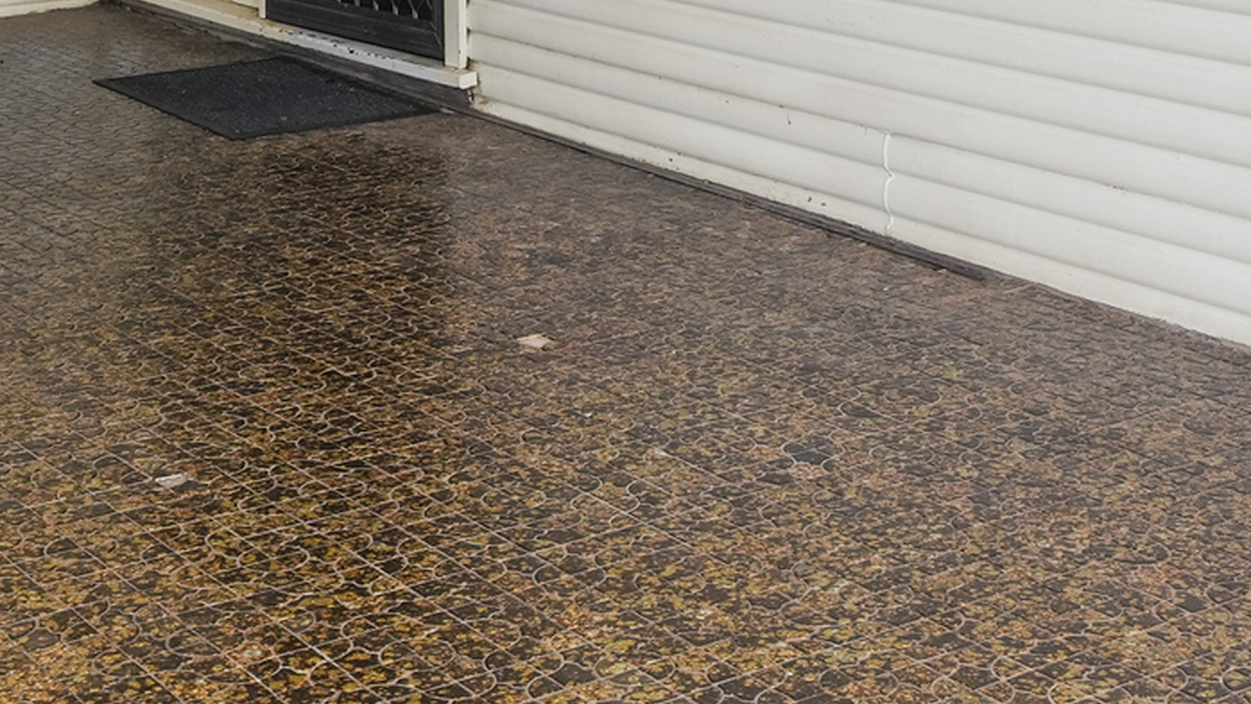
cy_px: -423
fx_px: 2389
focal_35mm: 72
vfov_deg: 15.2
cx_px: 697
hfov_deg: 29.3
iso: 400
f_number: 9
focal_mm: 16
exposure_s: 1/15
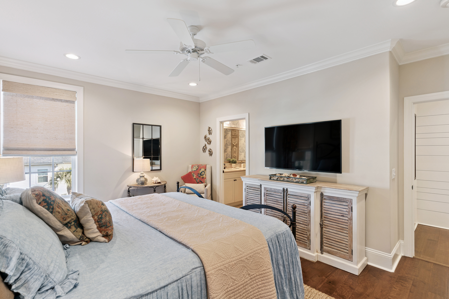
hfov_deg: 93.3
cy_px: 150
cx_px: 224
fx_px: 212
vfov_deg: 70.5
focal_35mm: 17
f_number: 8
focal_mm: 17
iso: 250
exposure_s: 1/8
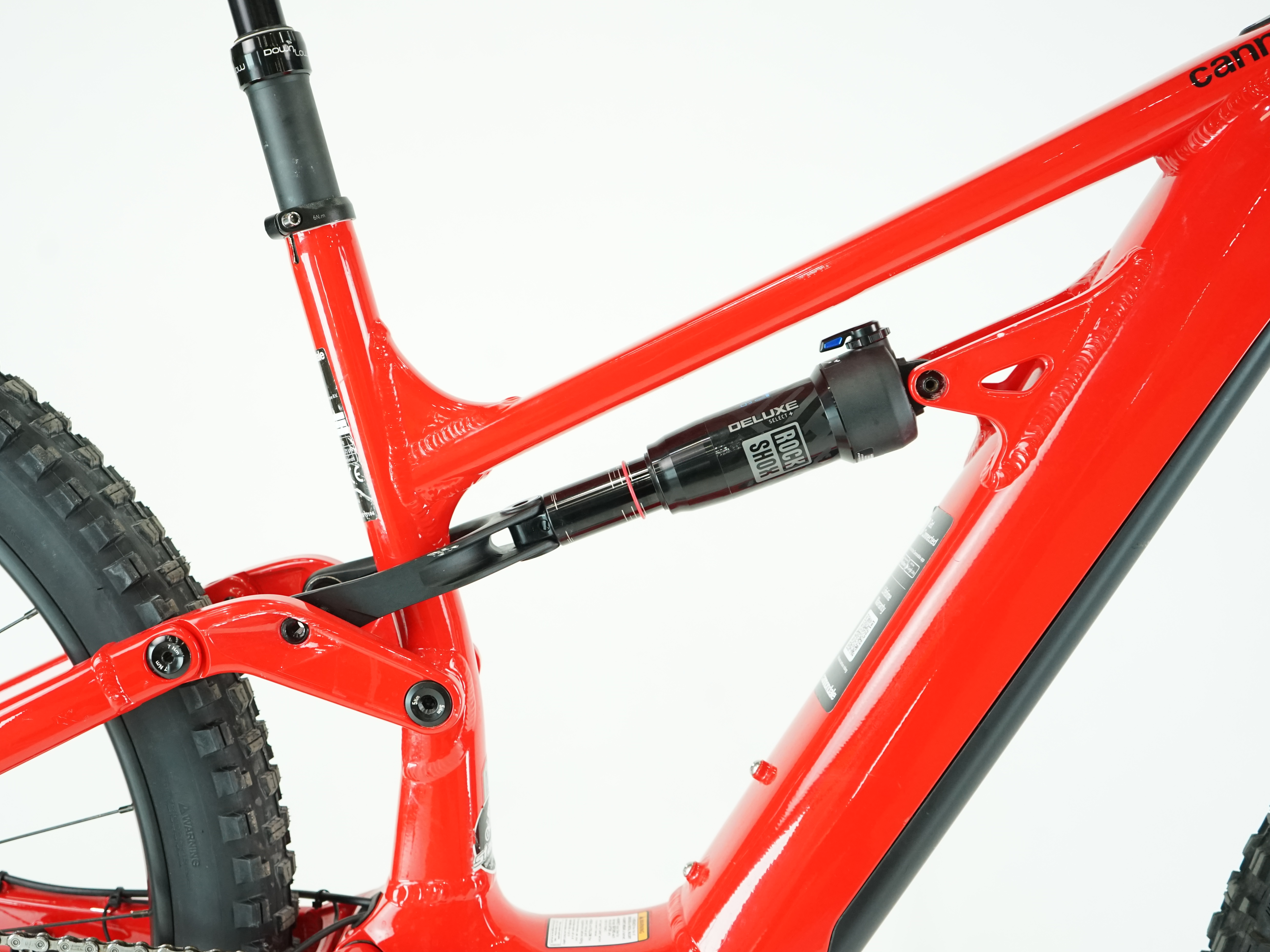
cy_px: 476
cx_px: 557
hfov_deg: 45.7
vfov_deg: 35.1
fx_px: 1504
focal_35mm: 41
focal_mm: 37
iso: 2000
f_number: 4.5
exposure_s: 1/200
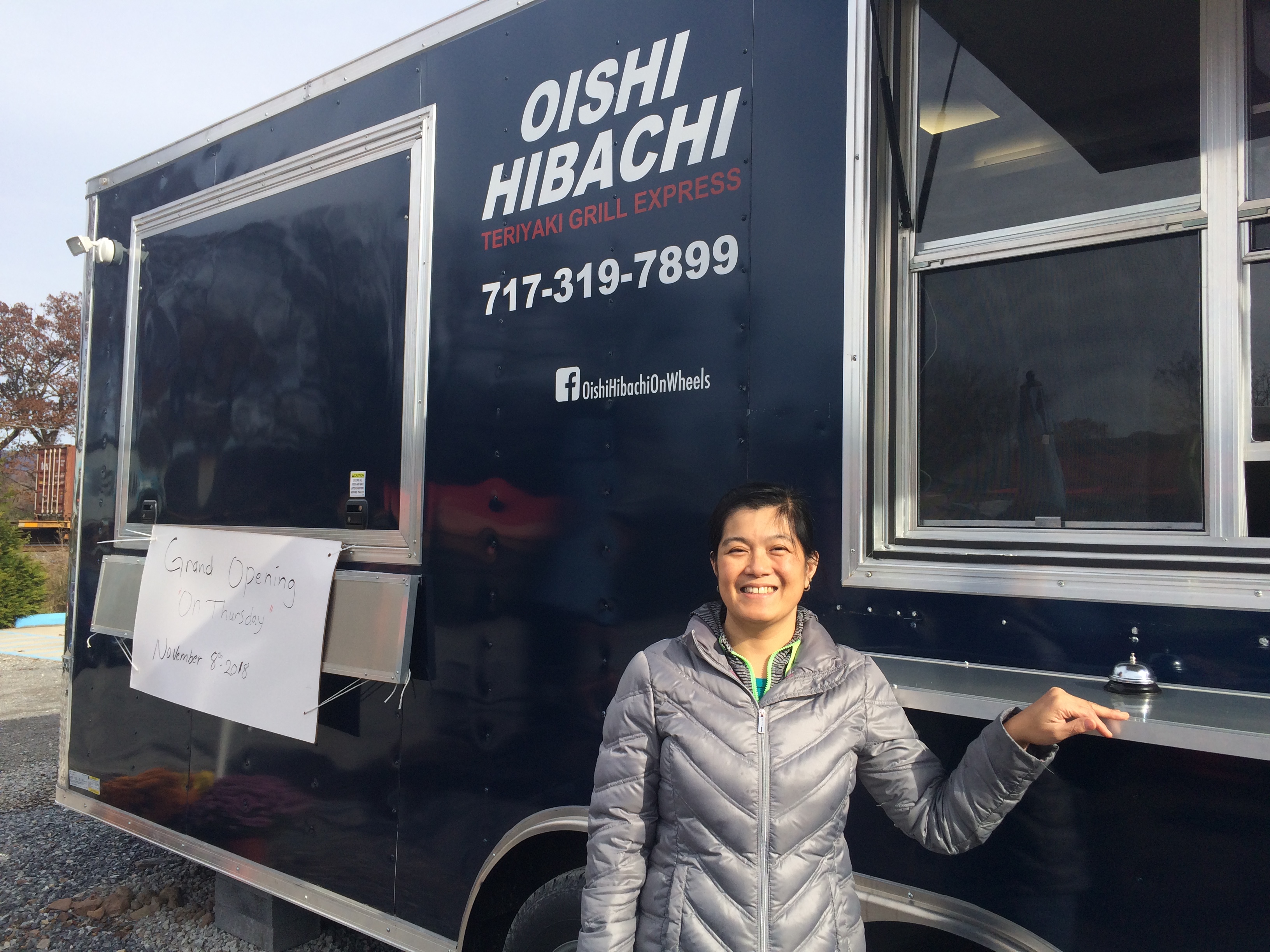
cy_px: 476
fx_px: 1064
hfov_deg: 61.7
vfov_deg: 48.2
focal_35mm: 29
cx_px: 635
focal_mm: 4.15
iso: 32
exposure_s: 1/1109
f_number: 2.2
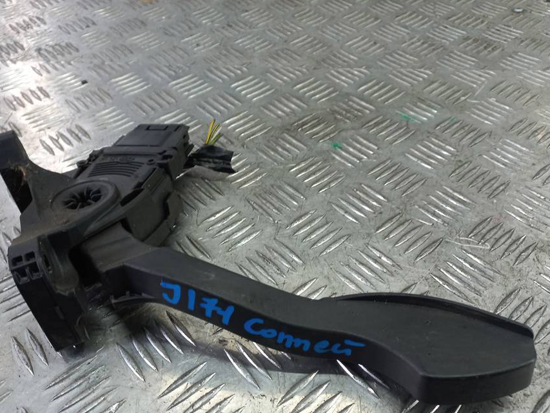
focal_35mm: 30
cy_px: 239
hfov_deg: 59.9
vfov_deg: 46.6
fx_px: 477
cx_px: 254
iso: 80
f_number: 1.8
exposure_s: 1/50
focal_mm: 4.6
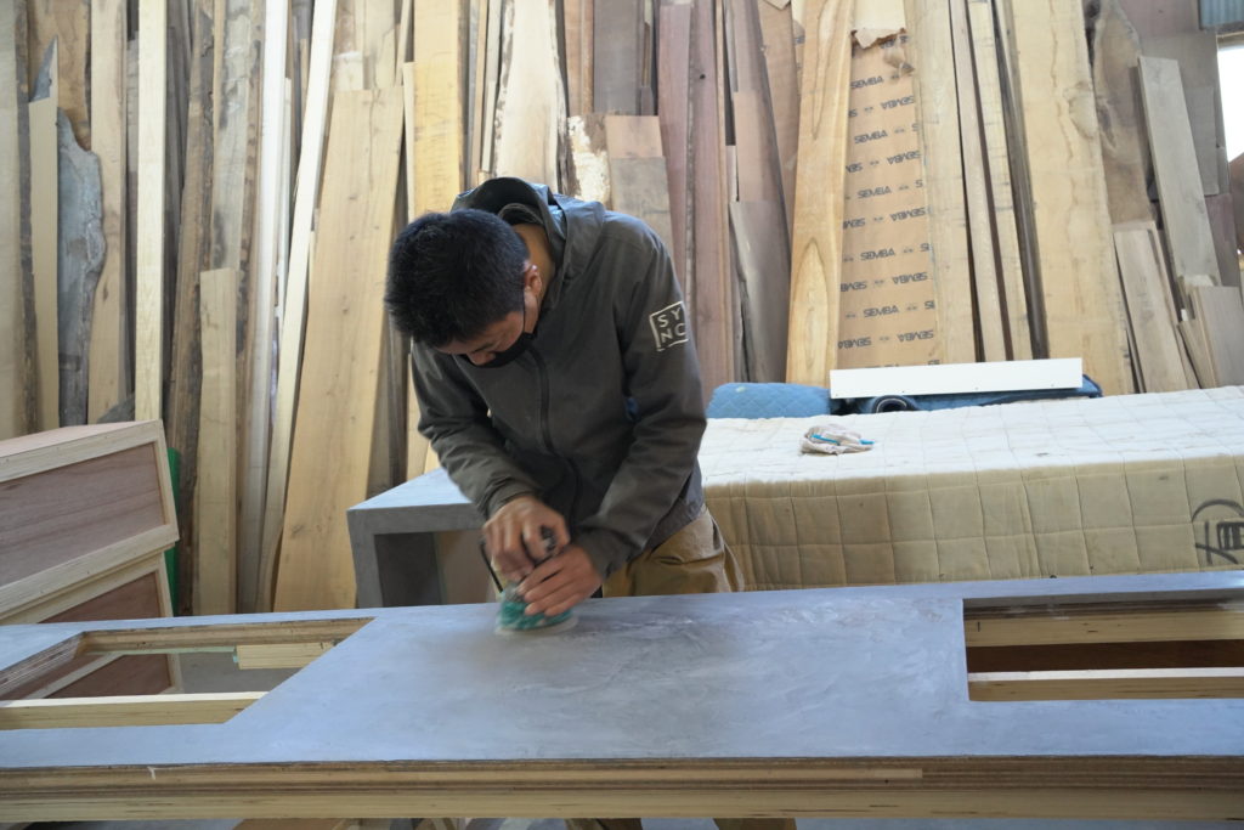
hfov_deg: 54.4
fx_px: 1210
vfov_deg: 37.9
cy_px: 415
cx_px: 622
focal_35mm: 35
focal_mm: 35
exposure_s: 1/40
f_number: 9
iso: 5000
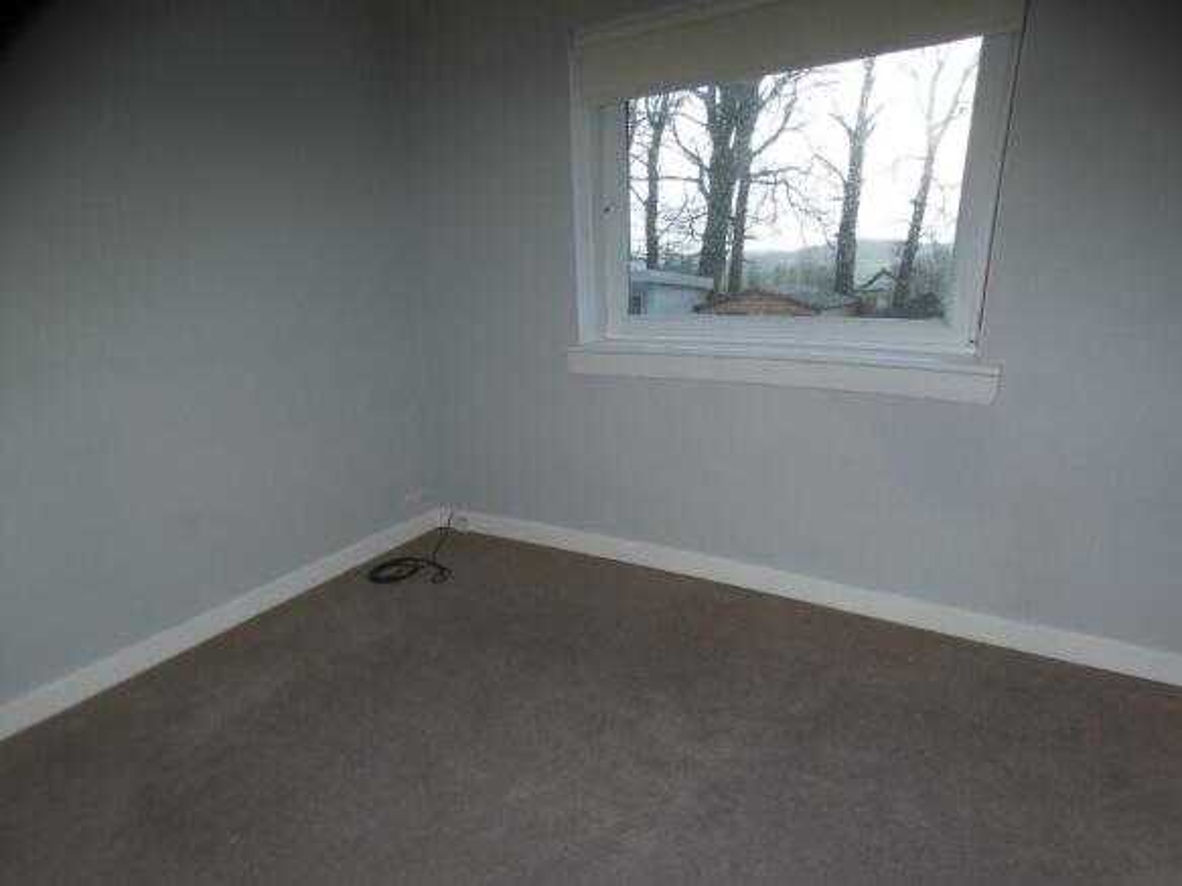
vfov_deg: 66.0
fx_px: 683
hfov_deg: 81.8
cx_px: 591
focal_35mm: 20
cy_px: 443
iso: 80
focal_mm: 3.6
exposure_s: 1/50
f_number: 2.8
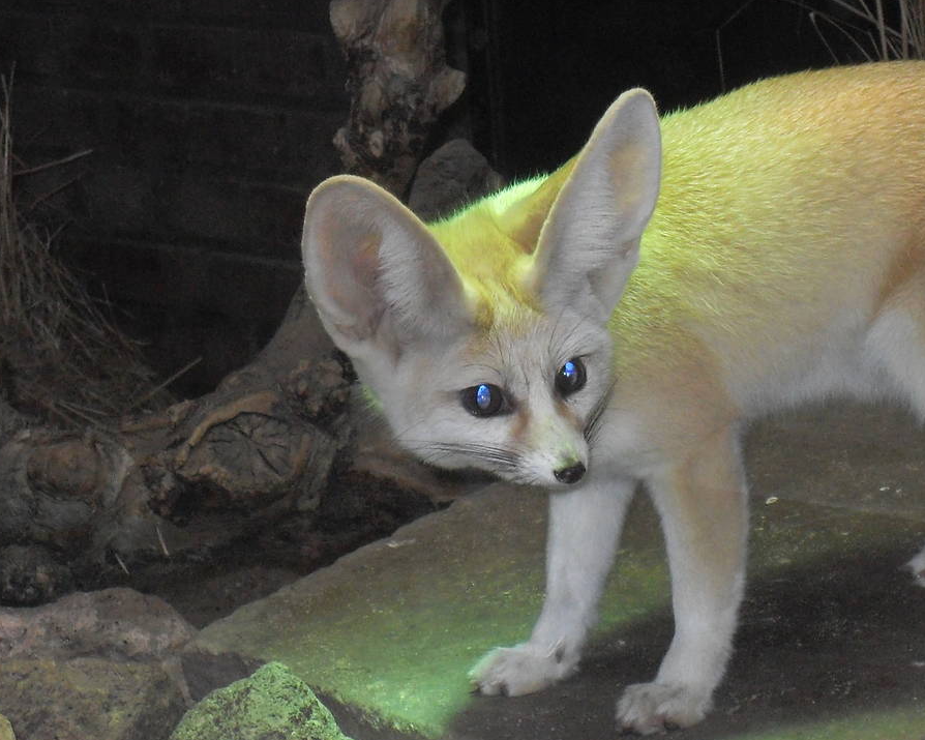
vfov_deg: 8.0
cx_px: 648
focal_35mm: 194
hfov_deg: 9.9
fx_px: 5310
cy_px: 399
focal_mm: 18.1
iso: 240
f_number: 5.2
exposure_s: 1/90
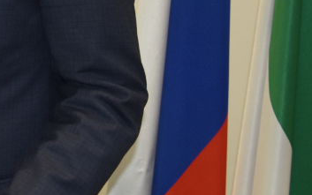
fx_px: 1131
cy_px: 51
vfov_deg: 9.9
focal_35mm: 133
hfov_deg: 15.1
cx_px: -79
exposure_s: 1/200
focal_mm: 24
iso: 560
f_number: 3.8
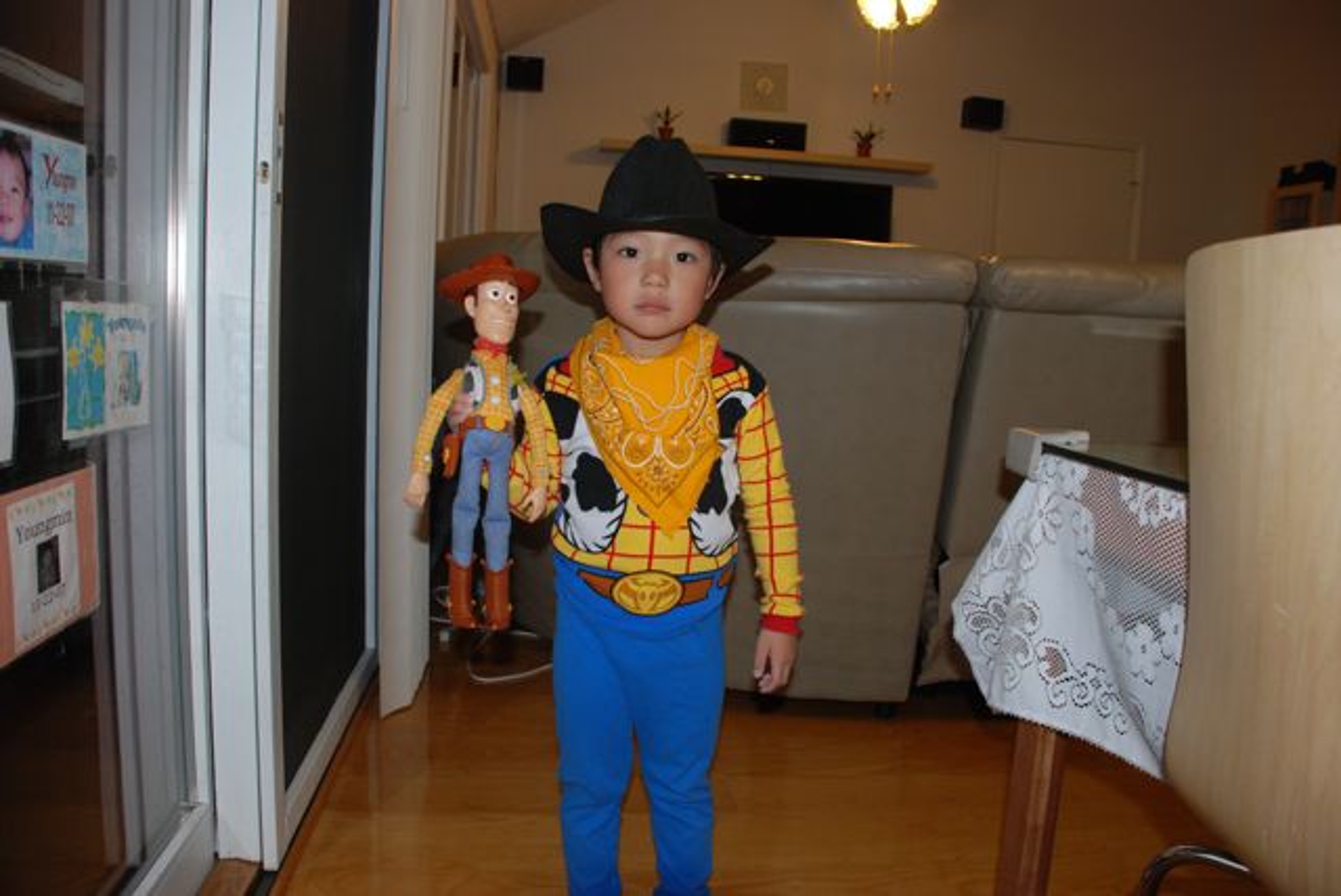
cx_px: 670
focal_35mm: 27
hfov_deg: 67.3
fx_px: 1007
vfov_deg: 48.0
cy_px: 448
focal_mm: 18
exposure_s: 1/60
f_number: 4
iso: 400
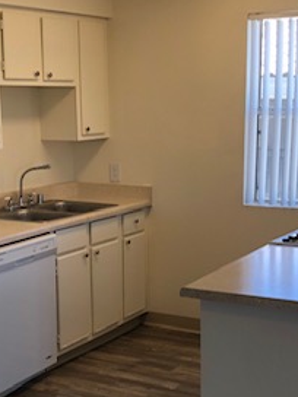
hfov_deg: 22.2
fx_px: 758
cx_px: 133
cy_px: 274
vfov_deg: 29.1
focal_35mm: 66
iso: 50
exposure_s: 1/120
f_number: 1.8
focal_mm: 3.99
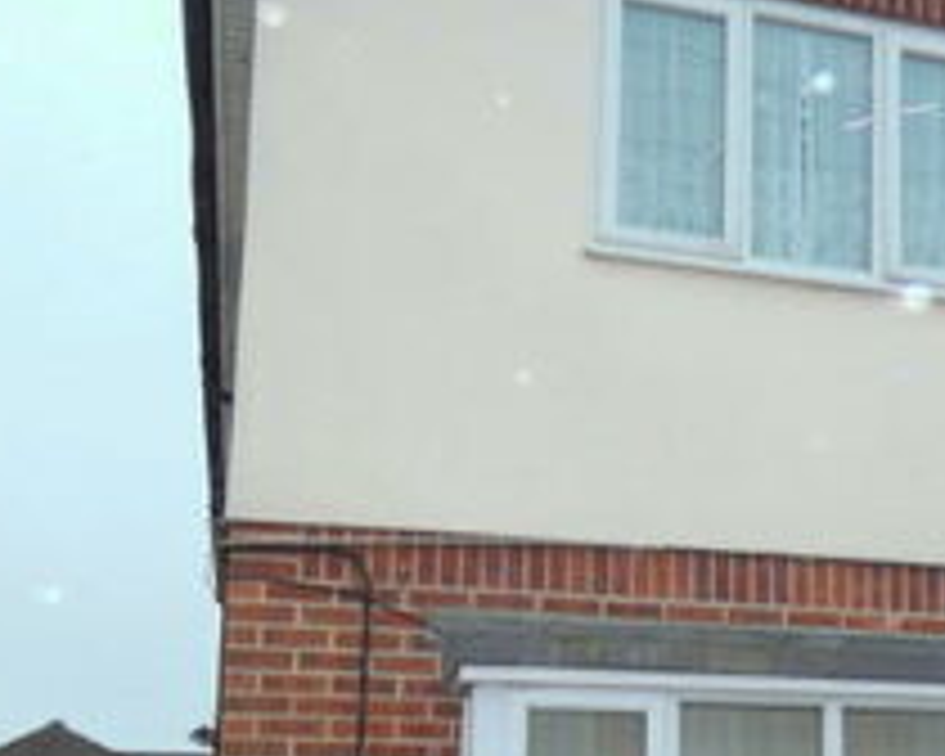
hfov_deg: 26.5
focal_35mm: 65
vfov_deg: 23.1
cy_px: 632
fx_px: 1818
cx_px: 1080
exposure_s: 1/60
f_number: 2.8
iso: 160
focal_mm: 3.6
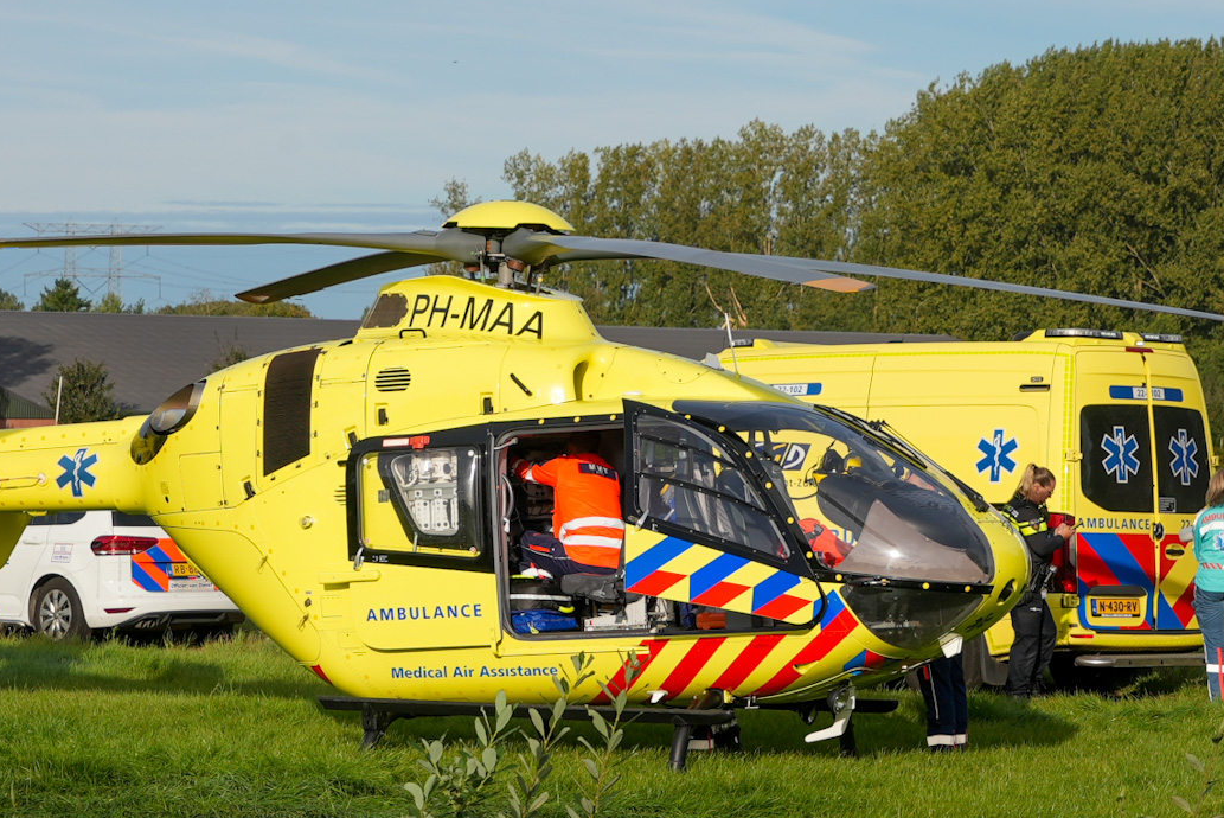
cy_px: 403
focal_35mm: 145
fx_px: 4933
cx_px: 598
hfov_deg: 14.1
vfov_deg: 9.5
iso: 160
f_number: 10
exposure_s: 1/250
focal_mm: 78
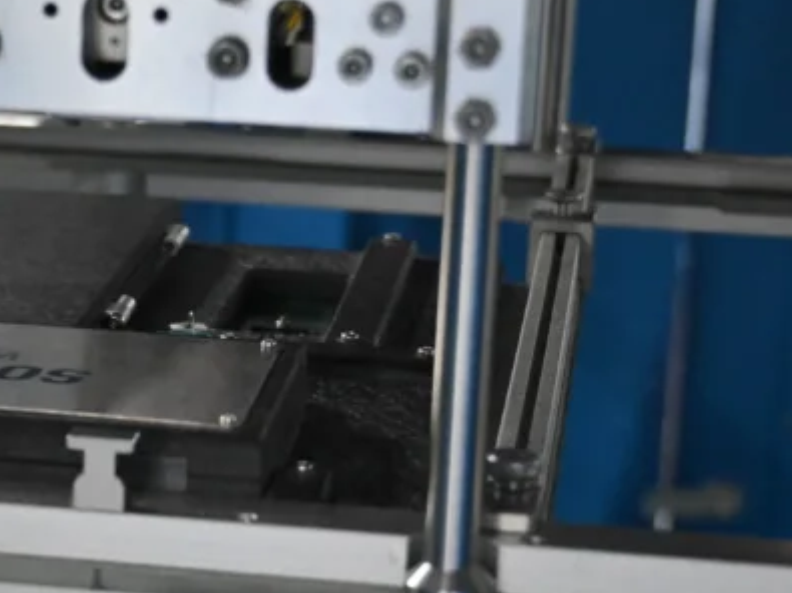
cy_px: 412
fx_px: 3162
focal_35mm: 138
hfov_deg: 14.0
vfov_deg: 10.7
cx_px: -28
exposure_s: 1/250
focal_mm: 37
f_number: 4
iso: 6400
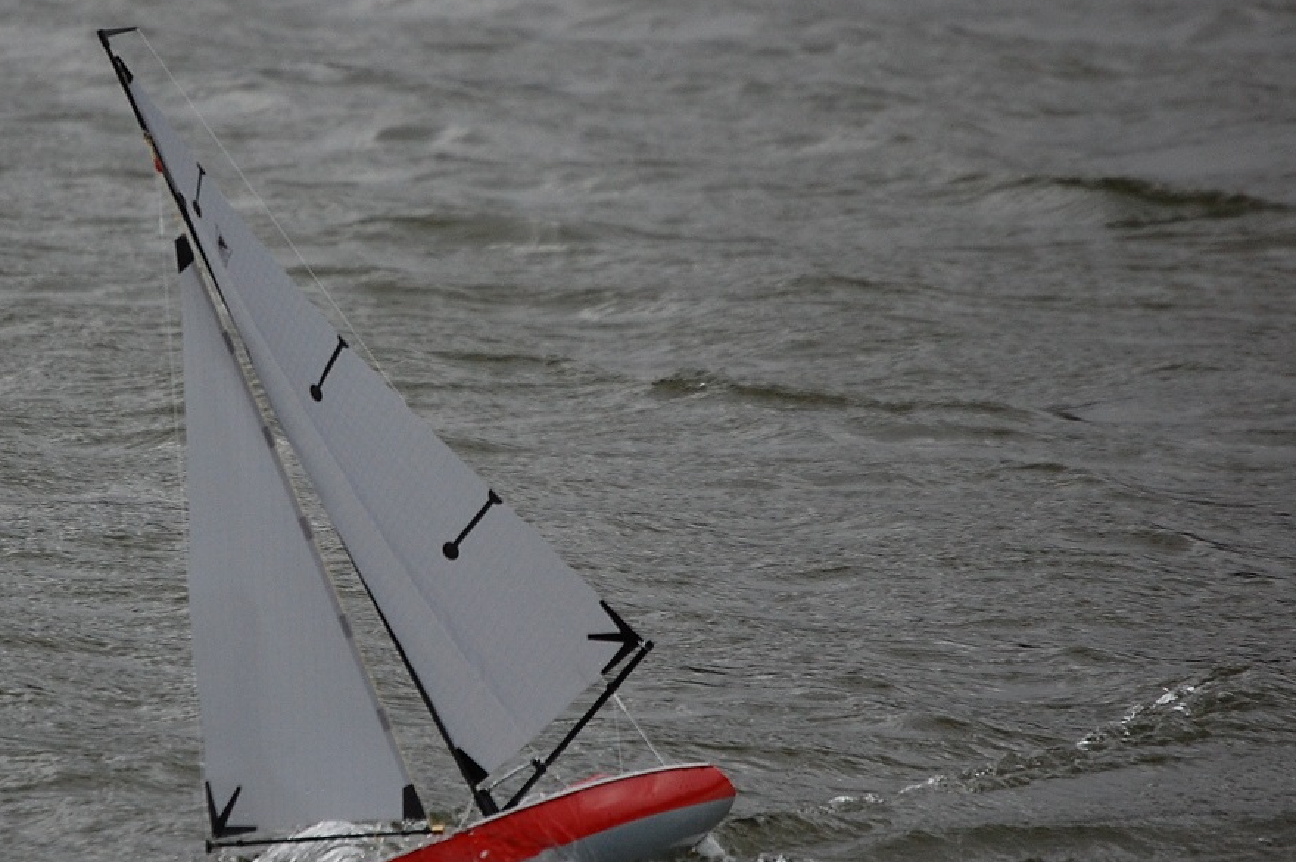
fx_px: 16143
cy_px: 408
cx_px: 280
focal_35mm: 449
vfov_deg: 3.1
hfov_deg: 4.6
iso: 500
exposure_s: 1/500
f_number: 5.6
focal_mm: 175
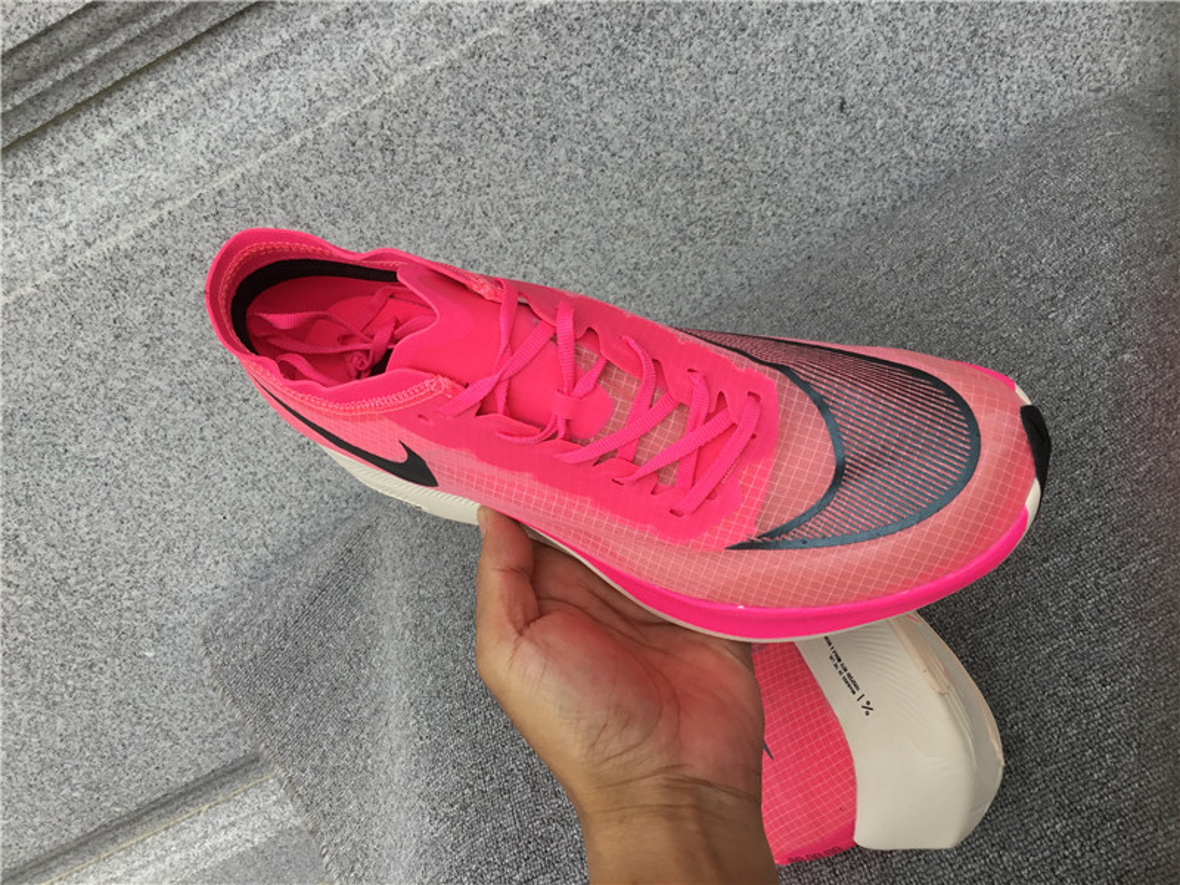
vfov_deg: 45.4
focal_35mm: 31
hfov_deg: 58.4
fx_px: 1057
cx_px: 590
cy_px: 442
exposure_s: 1/172
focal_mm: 3.3
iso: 25
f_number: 2.4
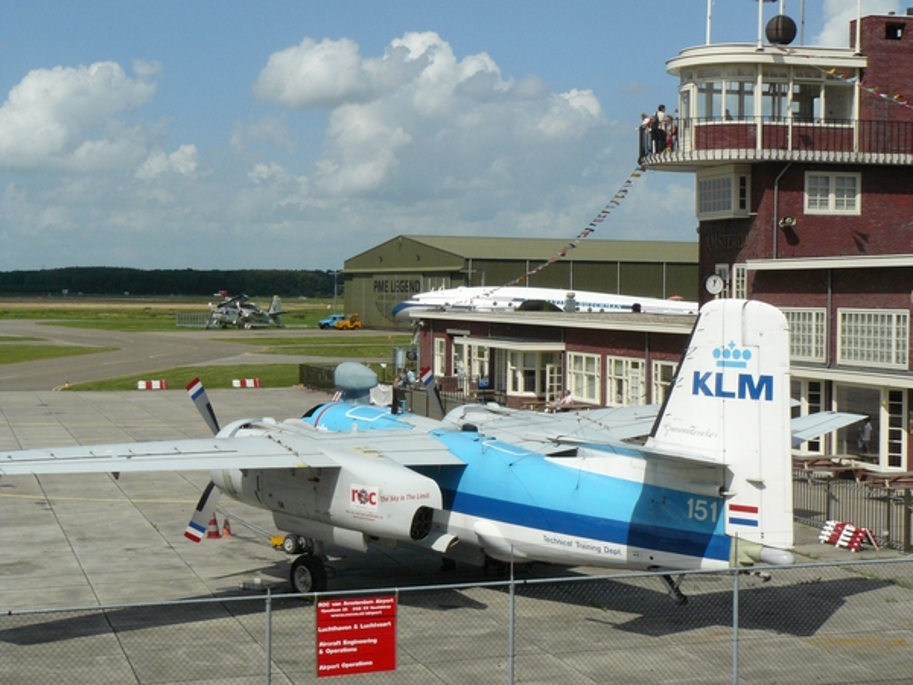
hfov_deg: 30.7
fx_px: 1662
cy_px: 342
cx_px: 456
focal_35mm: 63
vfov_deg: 23.3
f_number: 8
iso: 200
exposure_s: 1/1000
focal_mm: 10.5
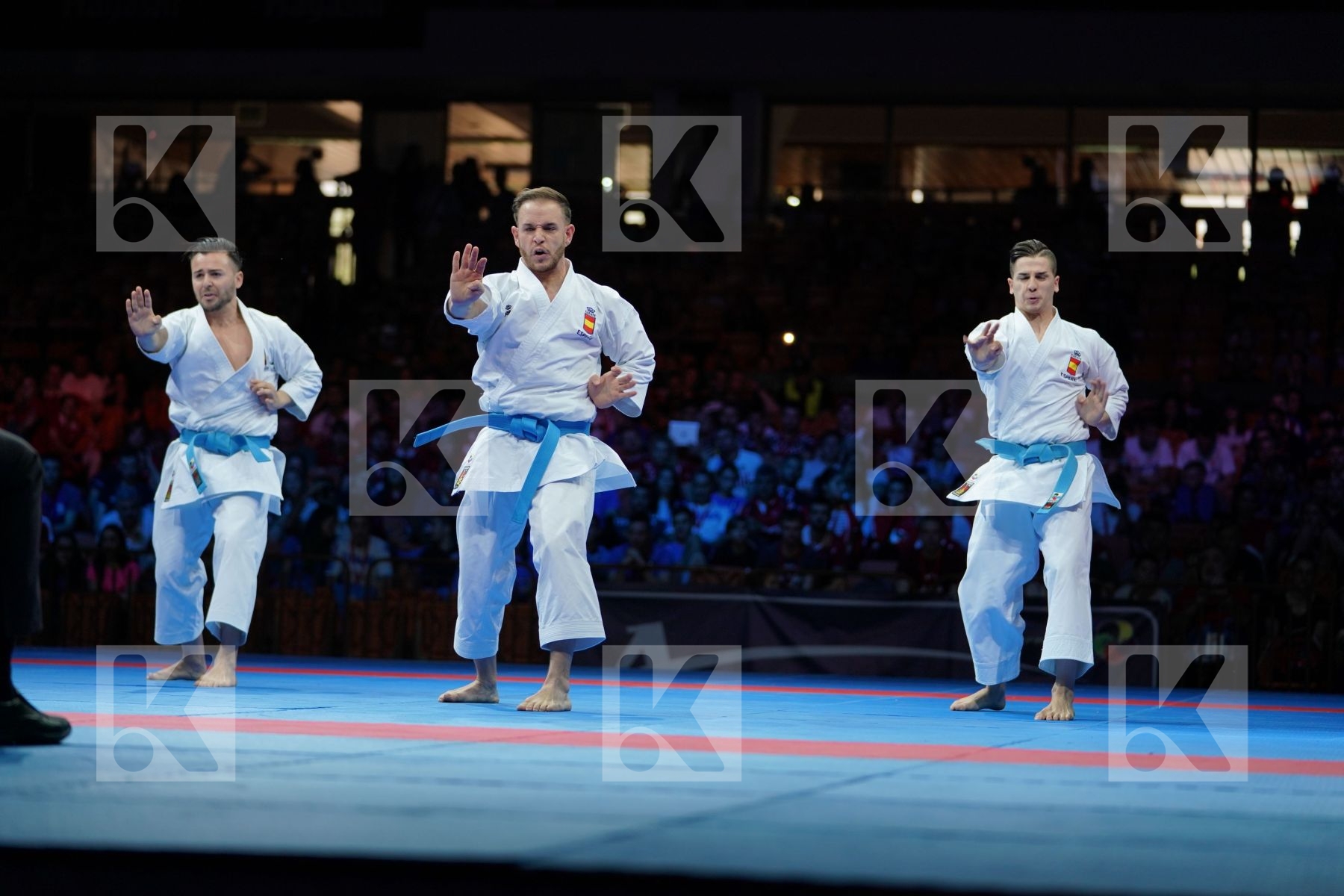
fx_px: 3845
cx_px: 672
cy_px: 448
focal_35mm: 103
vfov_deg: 13.3
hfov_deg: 19.8
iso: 640
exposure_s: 1/500
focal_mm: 103
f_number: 2.8
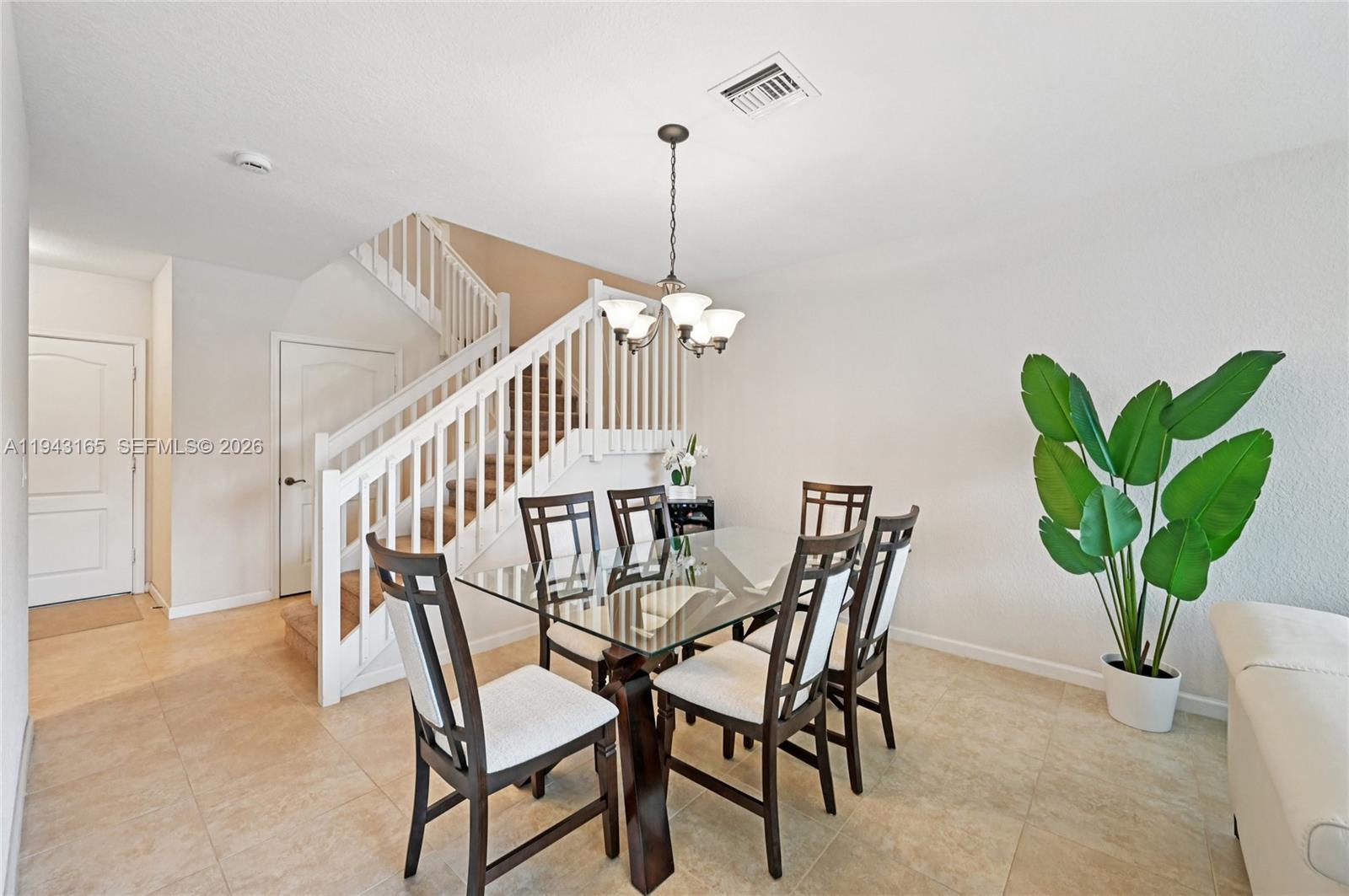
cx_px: 674
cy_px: 448
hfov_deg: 104.3
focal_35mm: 14
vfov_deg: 81.1
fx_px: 524
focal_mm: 14
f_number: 8
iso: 1250
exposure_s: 1/30
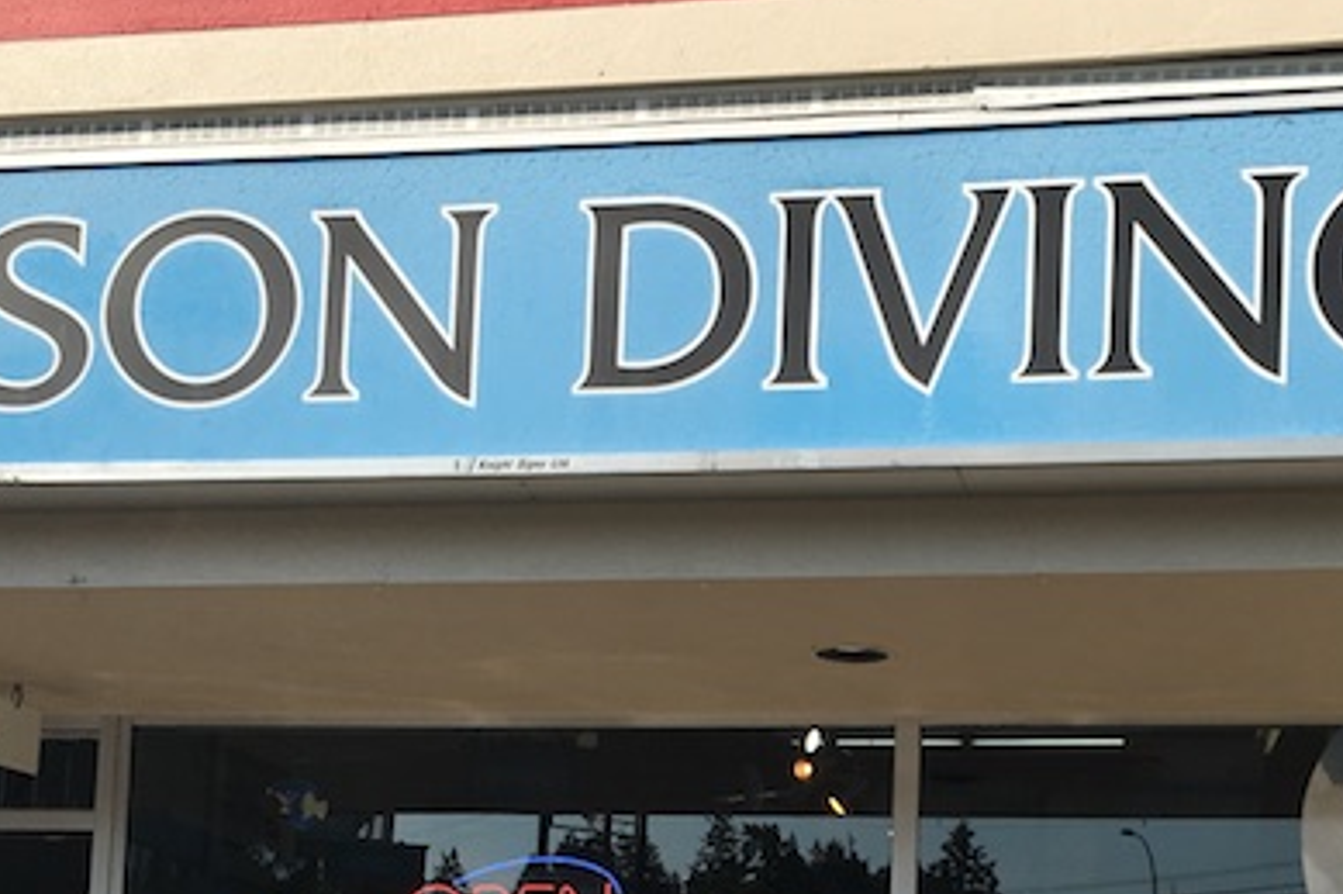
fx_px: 2312
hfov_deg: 32.3
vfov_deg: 21.0
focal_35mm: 62
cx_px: 811
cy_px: 932
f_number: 2.2
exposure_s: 1/1451
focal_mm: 4.15
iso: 25
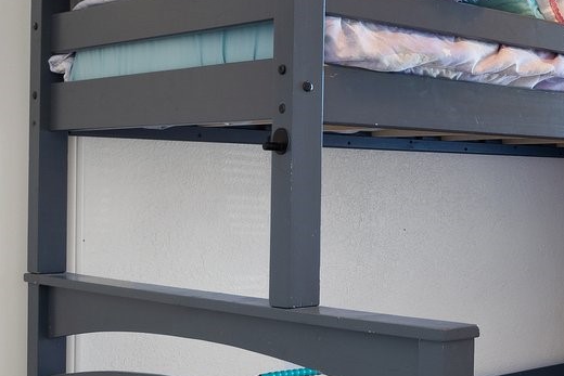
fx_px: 987
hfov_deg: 26.3
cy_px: 170
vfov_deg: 21.6
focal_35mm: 63
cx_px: 762
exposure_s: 2
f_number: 9.5
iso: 320
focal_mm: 16
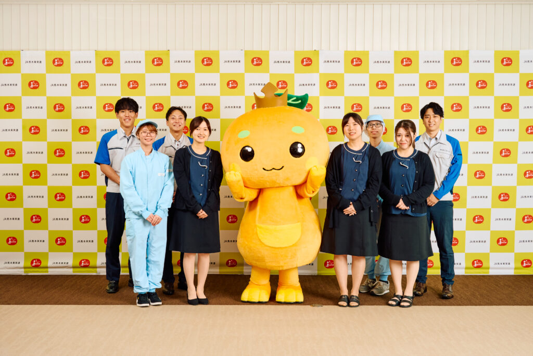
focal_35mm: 50
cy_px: 178
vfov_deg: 27.0
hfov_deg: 39.6
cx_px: 266
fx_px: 740
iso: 1000
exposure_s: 1/160
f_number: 9
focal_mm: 50
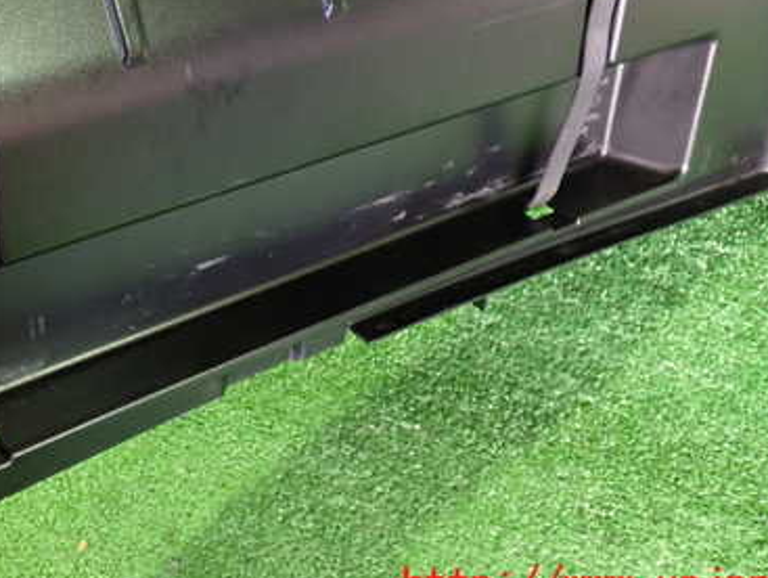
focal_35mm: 49
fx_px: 1088
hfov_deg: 38.4
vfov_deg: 29.3
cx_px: 247
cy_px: 142
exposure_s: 1/20
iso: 800
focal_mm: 5.4
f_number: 2.3
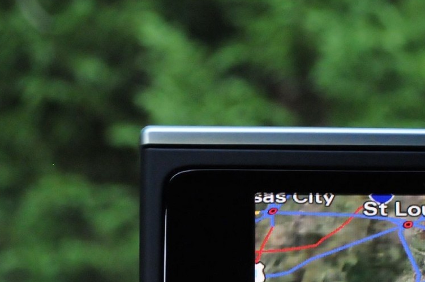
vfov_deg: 7.7
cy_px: 414
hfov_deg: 11.3
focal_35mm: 175
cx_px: 627
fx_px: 2060
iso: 2000
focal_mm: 35
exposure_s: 1/200
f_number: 5.6
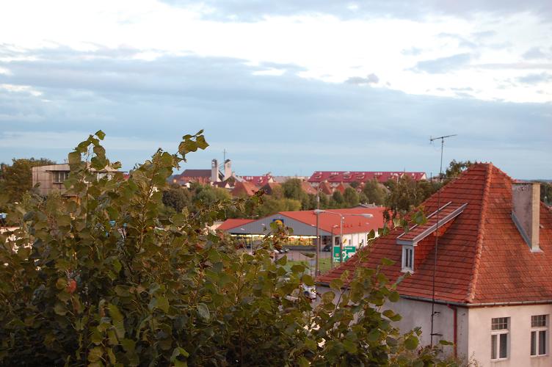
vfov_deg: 16.5
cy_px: 184
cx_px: 276
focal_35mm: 82
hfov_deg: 24.6
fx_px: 1264
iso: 640
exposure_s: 1/30
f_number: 5.6
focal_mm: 55
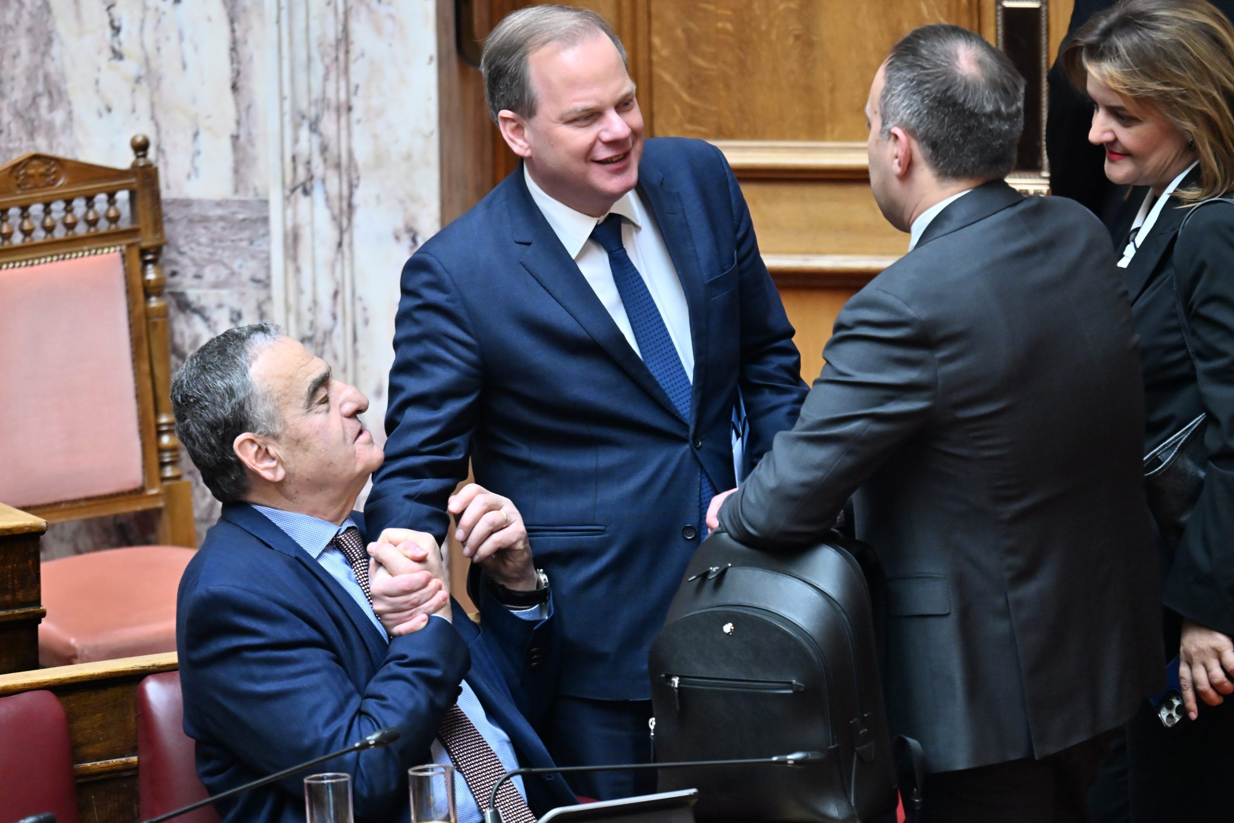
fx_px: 16453
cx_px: 617
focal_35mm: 480
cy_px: 412
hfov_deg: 4.3
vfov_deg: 2.9
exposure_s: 1/250
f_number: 6
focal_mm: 480
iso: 5000
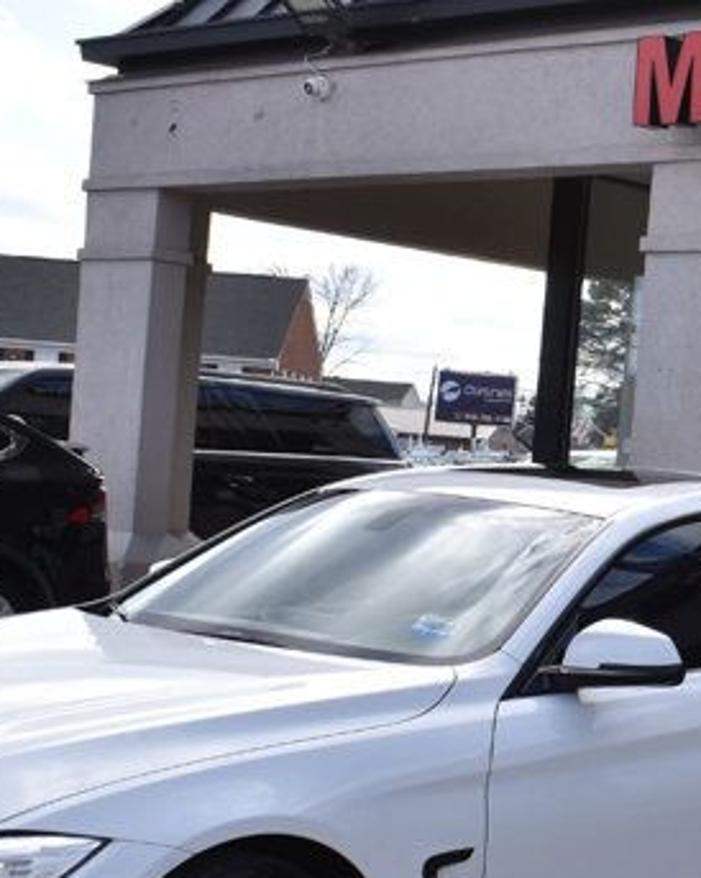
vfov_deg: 22.7
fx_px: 2180
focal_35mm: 84
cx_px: 883
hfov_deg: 17.3
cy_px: 586
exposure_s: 1/400
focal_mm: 20
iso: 200
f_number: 8
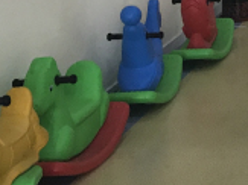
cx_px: 517
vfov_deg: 11.1
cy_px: -89
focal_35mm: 129
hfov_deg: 13.0
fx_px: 924
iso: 32
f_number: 1.8
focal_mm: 3.99
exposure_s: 1/33
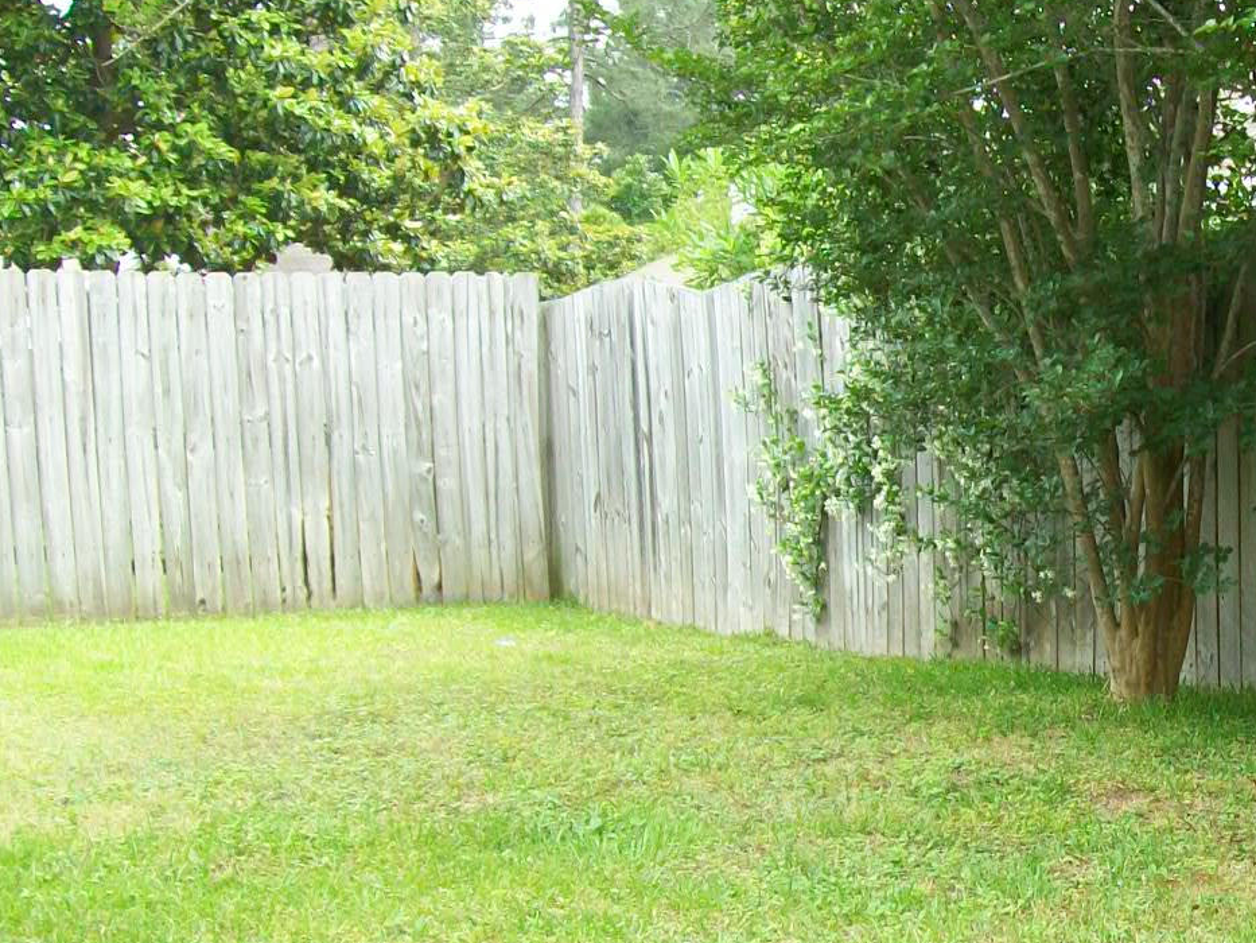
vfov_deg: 18.3
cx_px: 1131
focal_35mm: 79
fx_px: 2867
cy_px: 866
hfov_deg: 24.0
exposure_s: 1/80
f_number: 2.7
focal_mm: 6
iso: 64
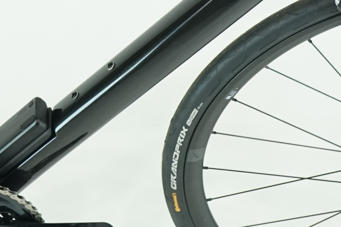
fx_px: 1402
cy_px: -49
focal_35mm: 148
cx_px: 36
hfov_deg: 13.7
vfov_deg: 9.1
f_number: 5.6
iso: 1600
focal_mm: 33
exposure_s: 1/200
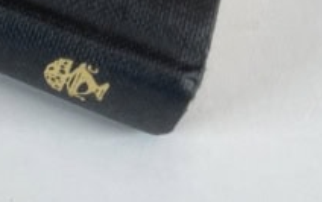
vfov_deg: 9.1
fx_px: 1168
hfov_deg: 13.4
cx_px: -325
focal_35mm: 133
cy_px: -243
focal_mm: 4.2
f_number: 1.6
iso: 40
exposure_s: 1/100
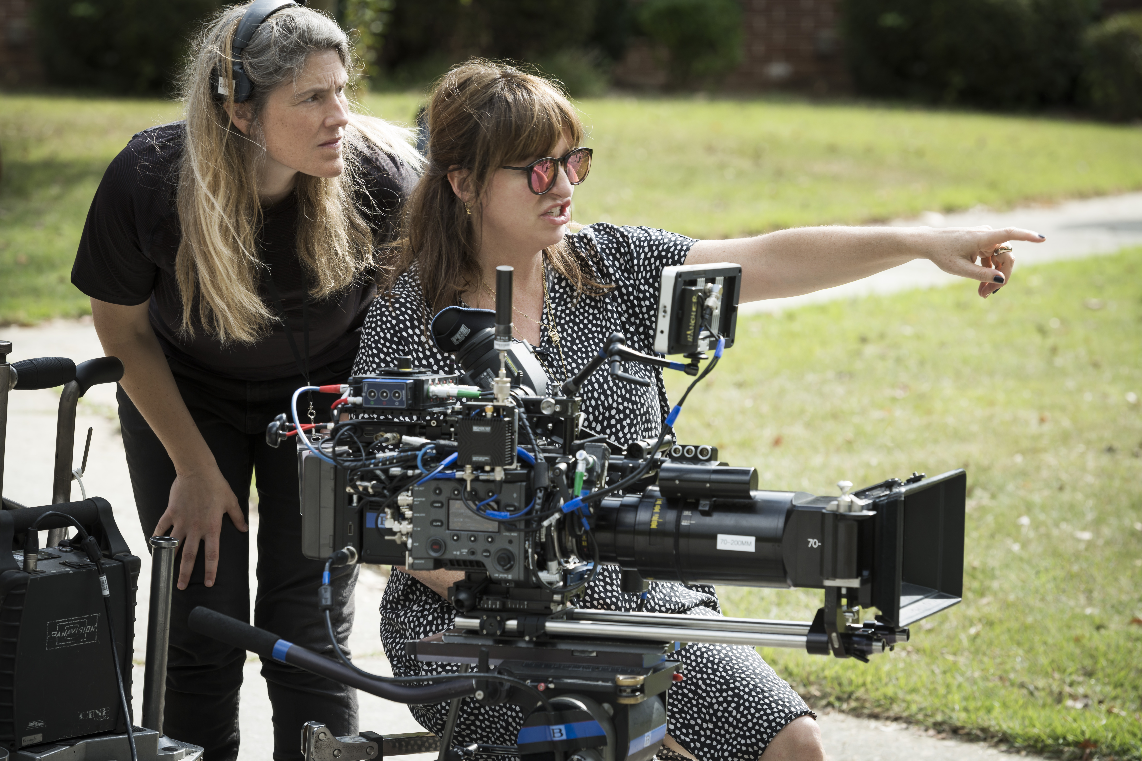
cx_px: 571
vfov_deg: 9.5
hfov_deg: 14.2
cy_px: 380
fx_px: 4599
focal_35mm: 145
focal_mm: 145
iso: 160
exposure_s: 1/250
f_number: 5.6
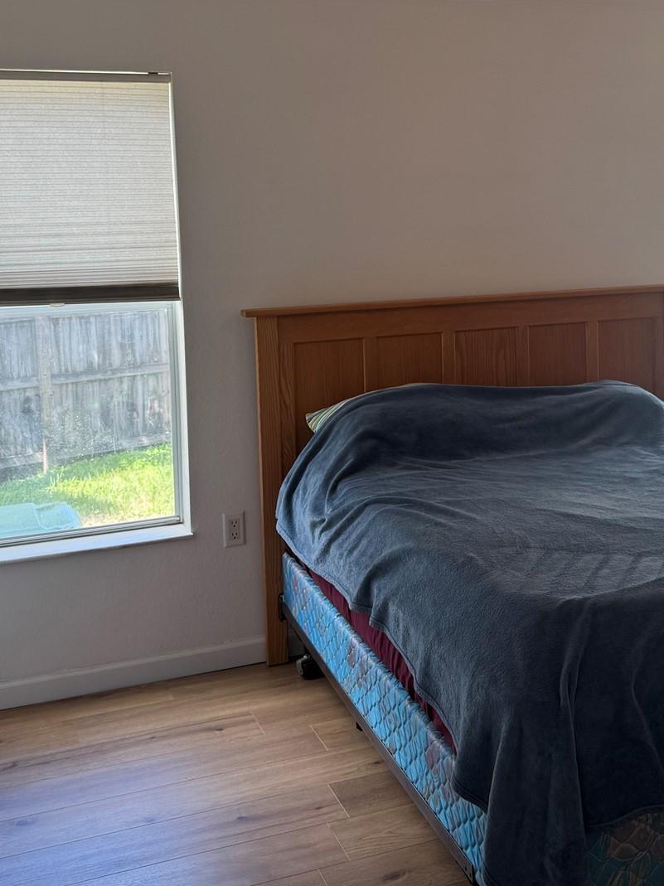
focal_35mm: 46
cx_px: 504
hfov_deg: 30.9
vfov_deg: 40.6
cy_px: 277
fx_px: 1177
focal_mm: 6.76
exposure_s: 1/120
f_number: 1.78
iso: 80
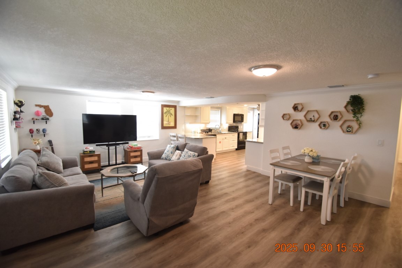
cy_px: 134
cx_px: 201
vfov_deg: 77.3
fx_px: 167
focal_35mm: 15
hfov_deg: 100.4
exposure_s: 1/125
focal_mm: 10
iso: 800
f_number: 3.5
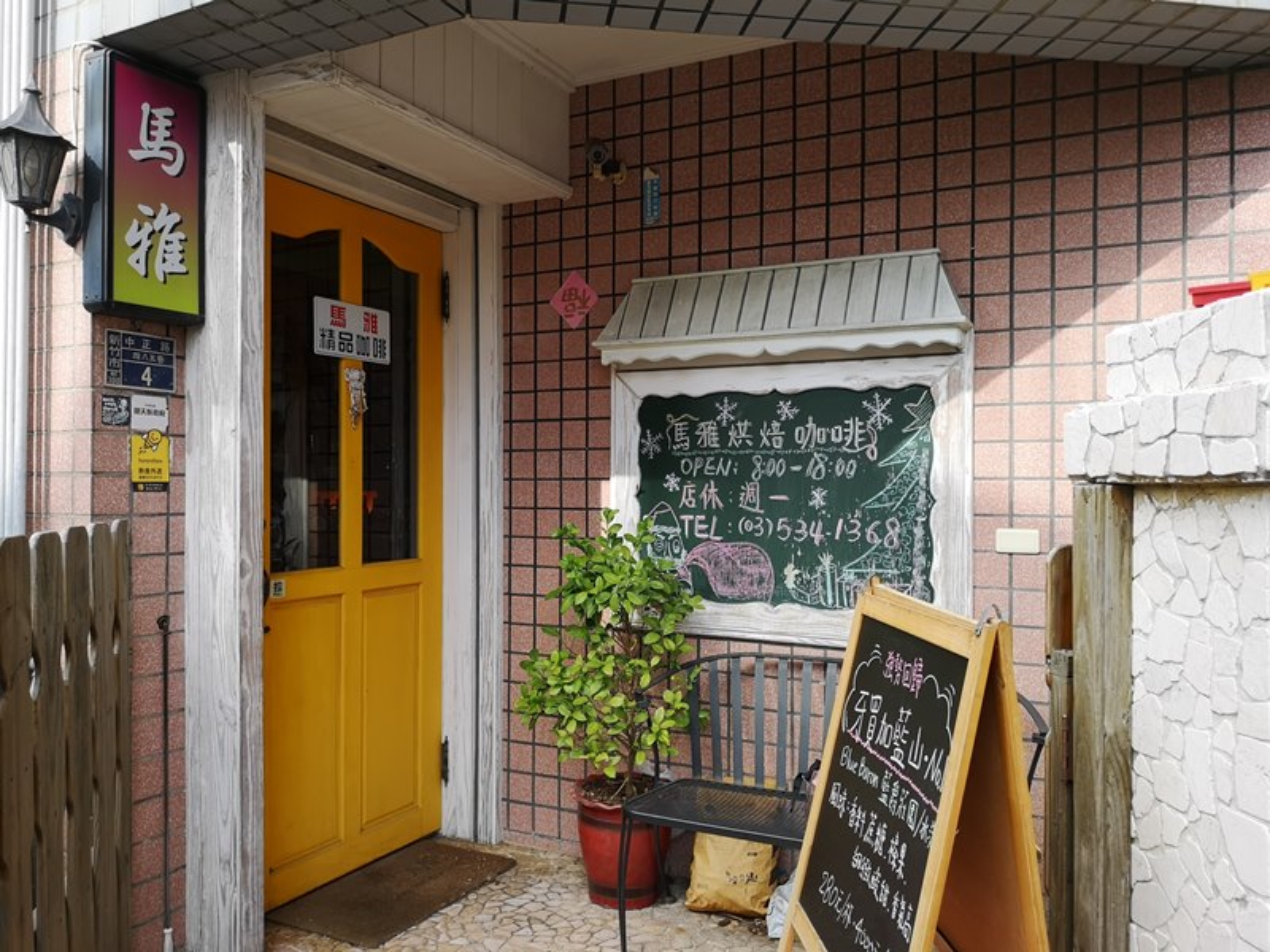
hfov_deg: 65.3
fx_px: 991
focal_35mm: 27
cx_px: 635
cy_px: 476
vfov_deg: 51.4
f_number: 1.8
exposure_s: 1/562
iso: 50
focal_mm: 3.95
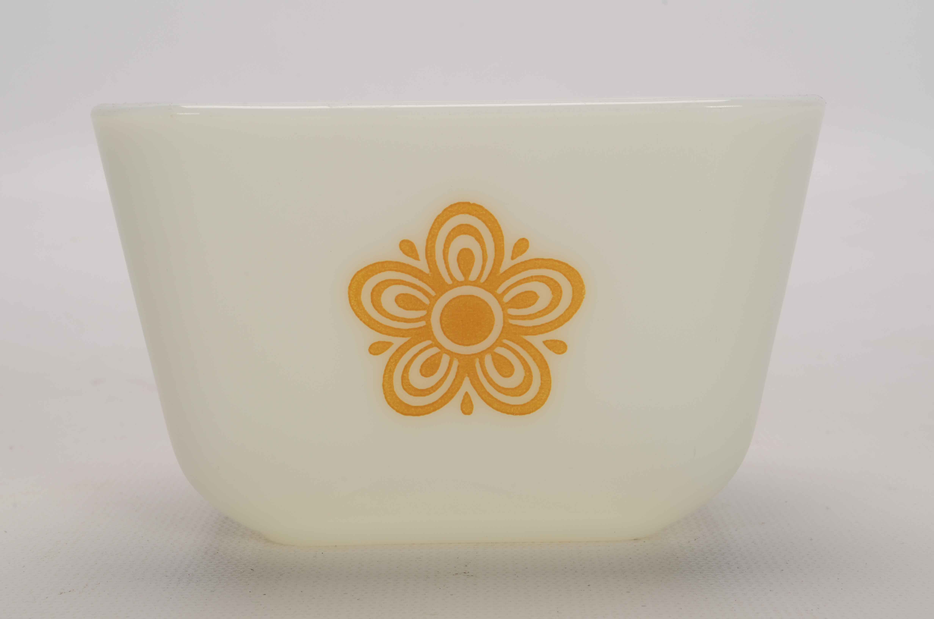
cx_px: 467
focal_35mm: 72
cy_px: 310
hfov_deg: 28.1
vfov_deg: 18.8
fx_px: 1864
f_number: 22
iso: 100
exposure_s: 1/160
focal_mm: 48
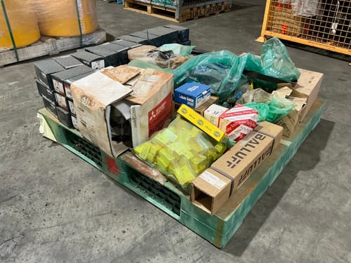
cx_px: 176
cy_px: 132
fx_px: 284
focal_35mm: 28
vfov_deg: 49.7
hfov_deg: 63.4
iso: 80
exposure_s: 1/50
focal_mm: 3
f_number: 1.8
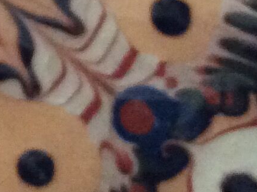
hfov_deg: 9.8
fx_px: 1437
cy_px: -127
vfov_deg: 7.4
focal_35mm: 194
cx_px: -160
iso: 320
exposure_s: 1/17
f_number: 2.4
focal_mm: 3.3
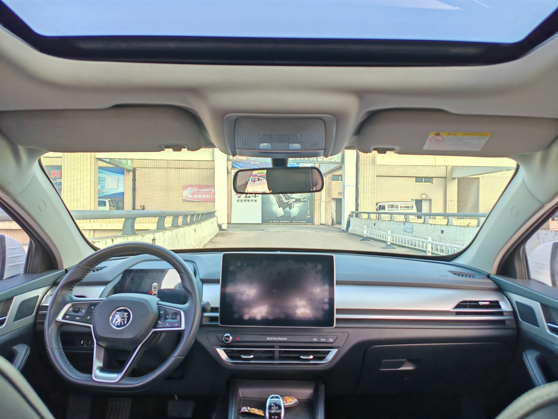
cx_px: 279
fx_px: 403
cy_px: 210
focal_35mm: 25
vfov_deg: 54.9
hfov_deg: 69.4
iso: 64
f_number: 1.9
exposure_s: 1/100
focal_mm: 5.3
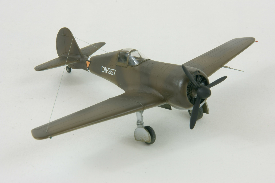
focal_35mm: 202
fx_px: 1547
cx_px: 138
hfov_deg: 10.2
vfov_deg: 6.8
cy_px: 92
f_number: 29
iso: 80
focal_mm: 135
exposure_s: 1
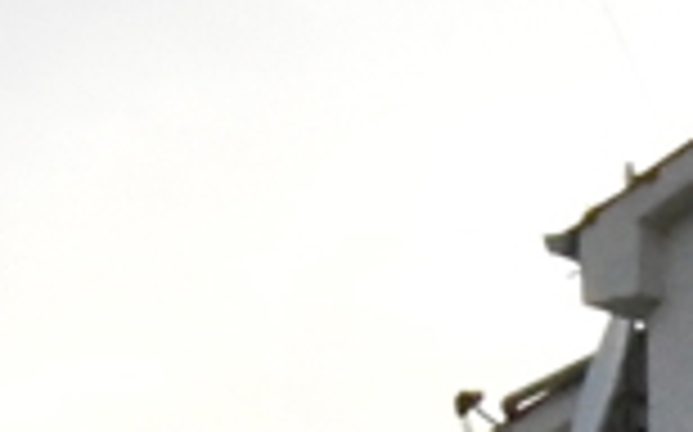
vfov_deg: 8.4
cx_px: 837
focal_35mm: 127
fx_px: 2397
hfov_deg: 15.8
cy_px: 1350
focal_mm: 11
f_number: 20
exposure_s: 1/1600
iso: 16000
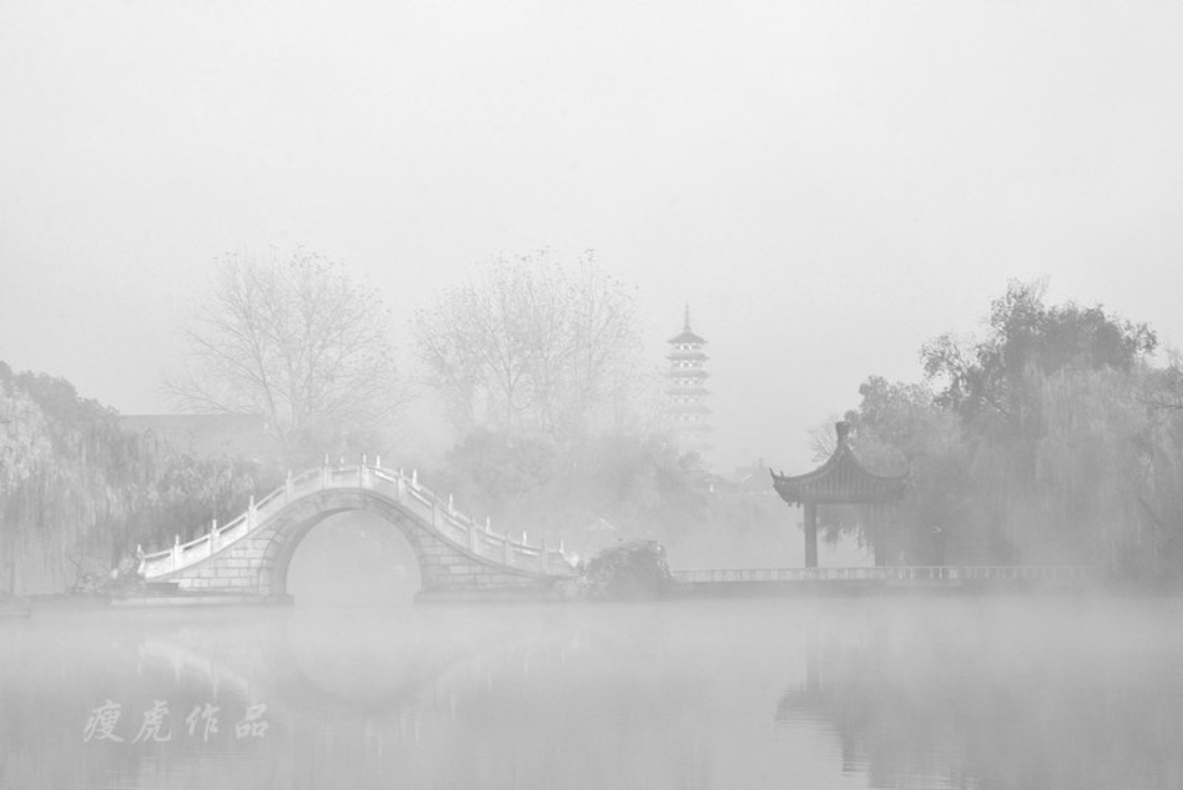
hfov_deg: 16.1
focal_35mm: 128
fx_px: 4191
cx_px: 592
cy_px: 395
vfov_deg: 10.8
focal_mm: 85
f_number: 16
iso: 100
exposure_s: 1/20
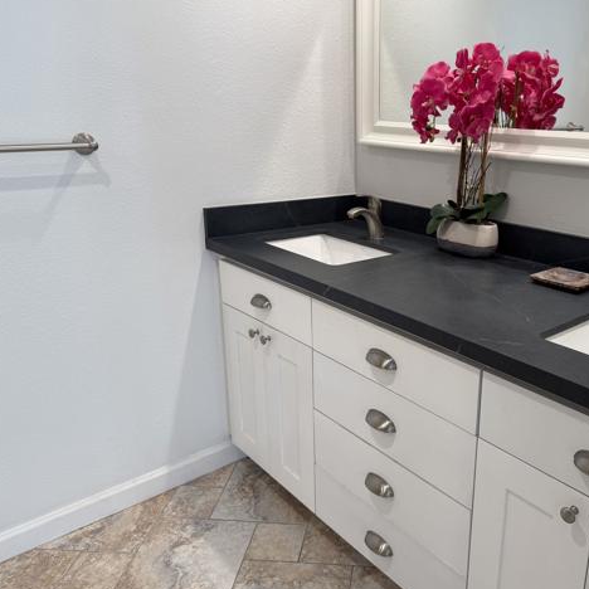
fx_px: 558
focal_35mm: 29
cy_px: 293
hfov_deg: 54.5
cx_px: 394
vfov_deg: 55.6
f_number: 1.78
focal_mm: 6.76
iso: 100
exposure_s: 1/120
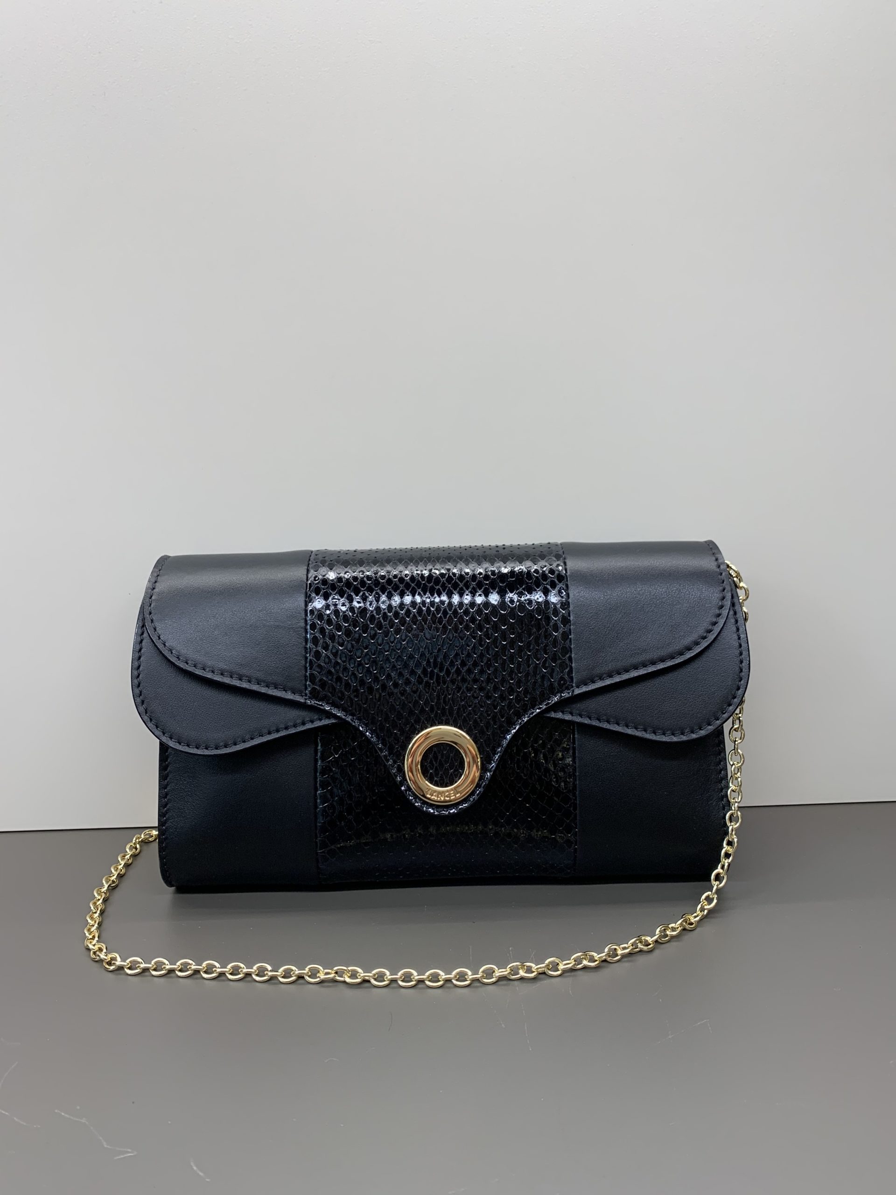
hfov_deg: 53.1
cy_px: 598
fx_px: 897
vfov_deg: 67.3
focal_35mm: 26
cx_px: 448
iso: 80
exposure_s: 1/121
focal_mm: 4.25
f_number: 1.8
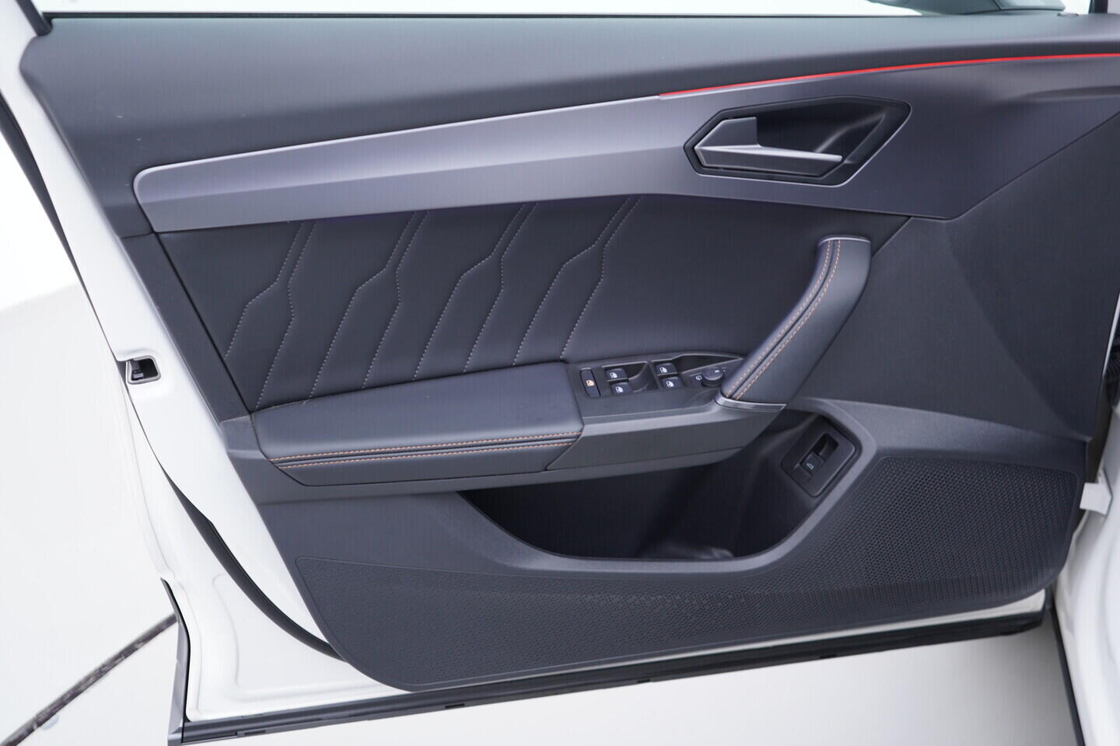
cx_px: 560
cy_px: 373
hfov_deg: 53.1
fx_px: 1120
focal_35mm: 36
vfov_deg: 36.9
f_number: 2.8
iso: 125
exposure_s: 1/40
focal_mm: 24
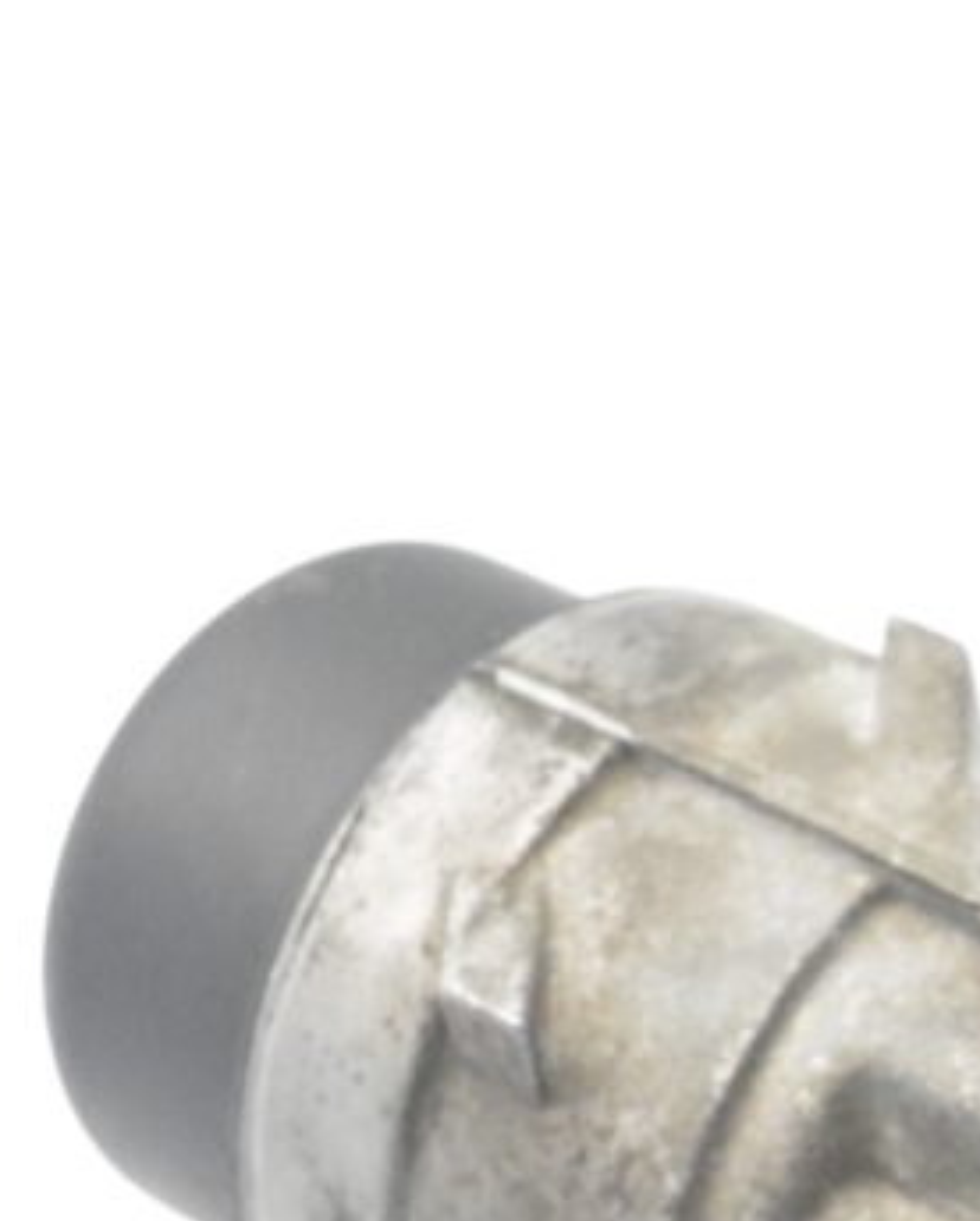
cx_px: 1637
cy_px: 1132
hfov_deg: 9.4
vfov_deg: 12.0
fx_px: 5754
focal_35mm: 159
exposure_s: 1/400
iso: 6400
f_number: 10
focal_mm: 38
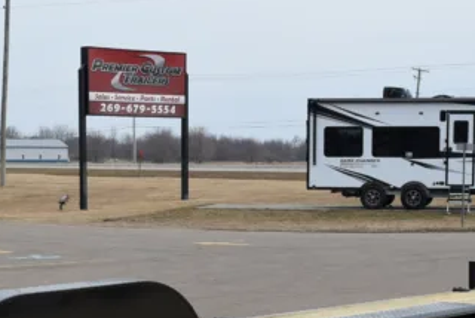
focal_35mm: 101
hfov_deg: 20.1
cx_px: 187
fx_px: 1337
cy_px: 298
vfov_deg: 13.4
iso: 200
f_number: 9
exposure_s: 1/320
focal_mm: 27
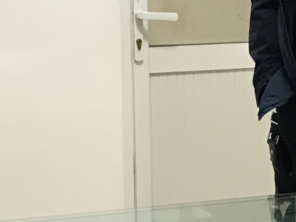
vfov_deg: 8.7
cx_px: 367
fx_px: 1462
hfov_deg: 11.3
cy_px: 180
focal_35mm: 171
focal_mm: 3.99
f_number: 1.8
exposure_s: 1/16
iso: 40
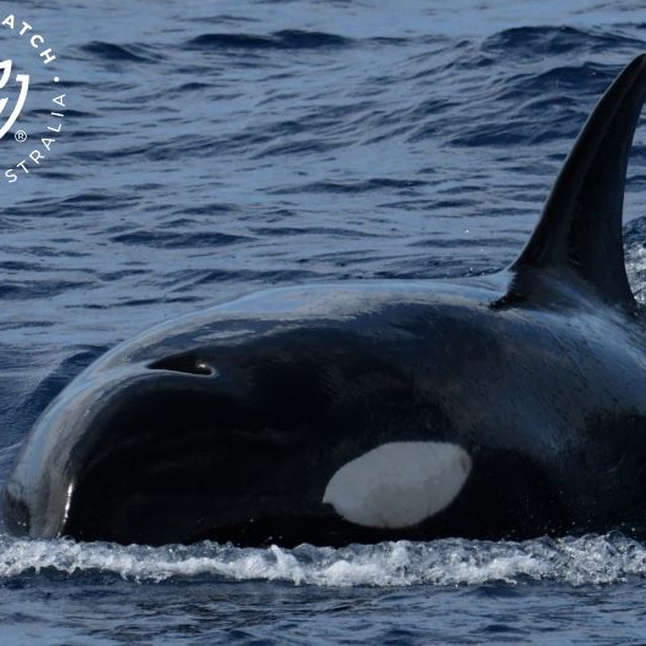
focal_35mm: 308
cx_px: 363
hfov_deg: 5.7
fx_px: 6503
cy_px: 322
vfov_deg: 5.7
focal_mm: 240
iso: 800
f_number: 5.6
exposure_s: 1/8000
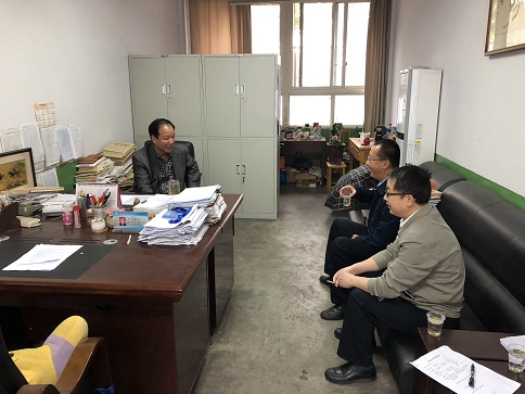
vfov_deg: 49.7
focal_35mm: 28
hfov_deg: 63.4
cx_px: 262
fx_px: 425
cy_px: 197
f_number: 1.8
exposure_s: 1/17
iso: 80
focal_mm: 3.99
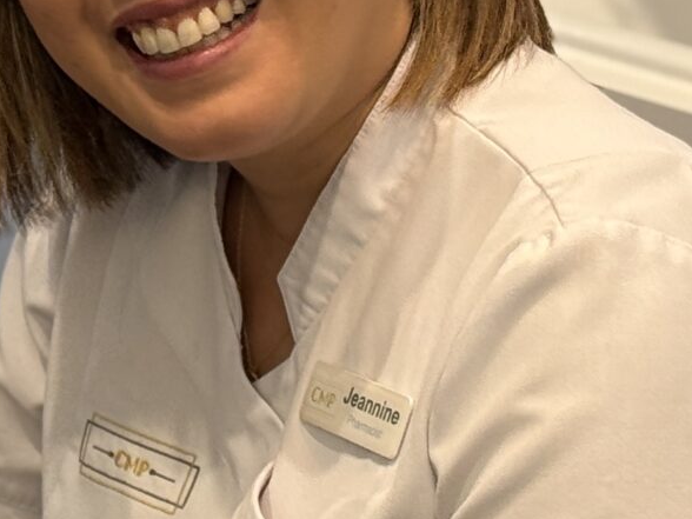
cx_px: -135
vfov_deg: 7.1
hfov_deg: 9.3
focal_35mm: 209
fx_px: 4178
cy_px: 372
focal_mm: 6.76
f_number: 1.78
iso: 125
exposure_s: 1/50
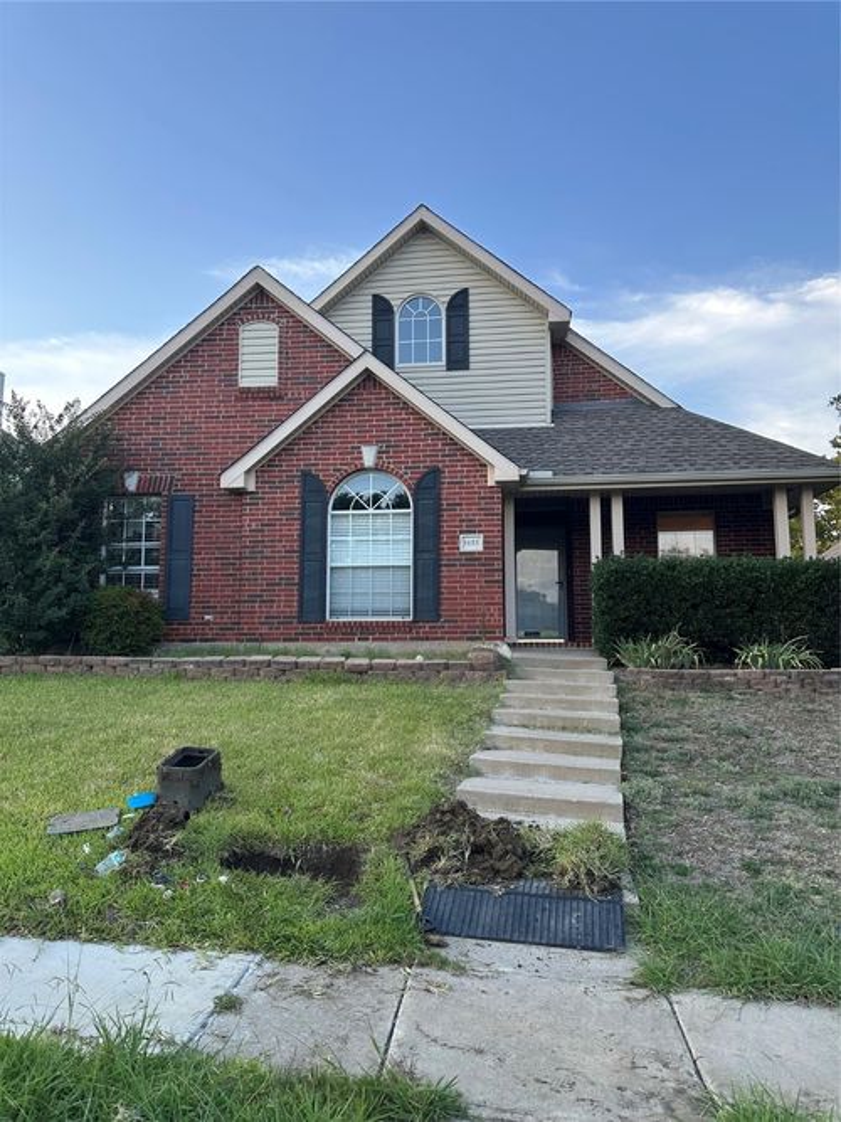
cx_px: 420
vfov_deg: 71.6
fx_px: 778
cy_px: 561
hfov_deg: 56.8
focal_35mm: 24
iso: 80
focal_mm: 6.86
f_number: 1.78
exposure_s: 1/611
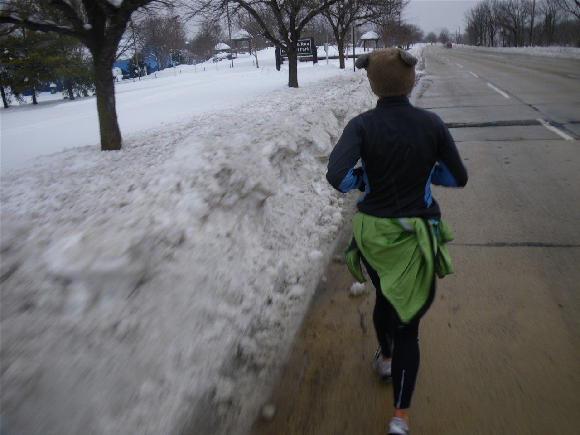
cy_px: 218
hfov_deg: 63.4
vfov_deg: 49.7
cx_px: 290
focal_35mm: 28
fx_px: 469
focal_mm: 5
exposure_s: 1/50
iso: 50
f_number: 3.5
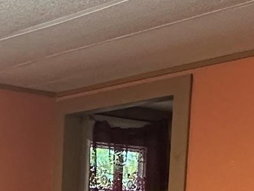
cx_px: -128
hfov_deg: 18.3
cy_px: 299
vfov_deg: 14.4
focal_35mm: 95
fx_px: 697
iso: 400
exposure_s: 1/60
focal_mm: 2.22
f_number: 2.2
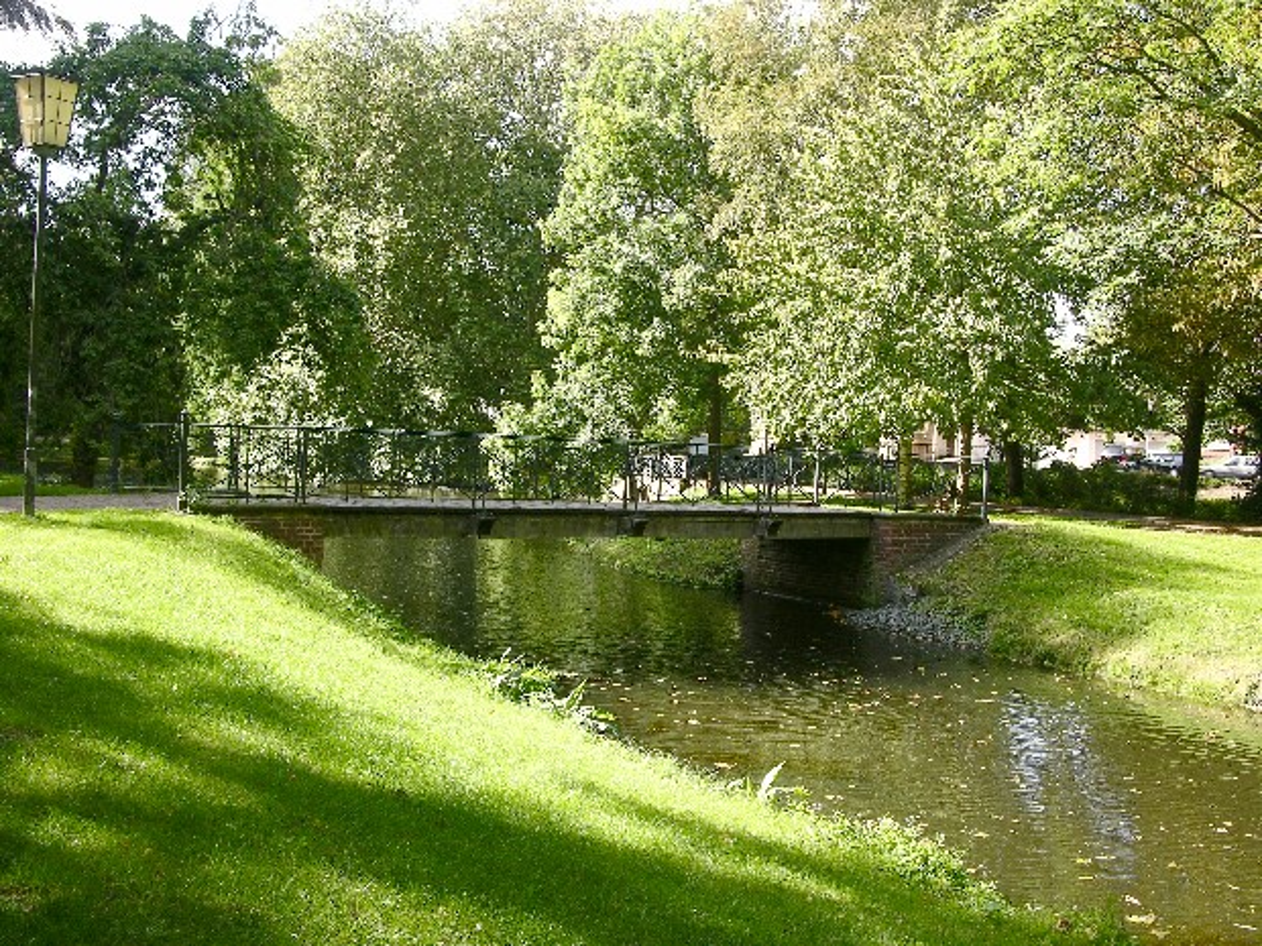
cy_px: 473
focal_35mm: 36
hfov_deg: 51.4
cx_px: 631
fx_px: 1312
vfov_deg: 39.7
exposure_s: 1/60.1
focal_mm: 9.2
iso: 50
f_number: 5
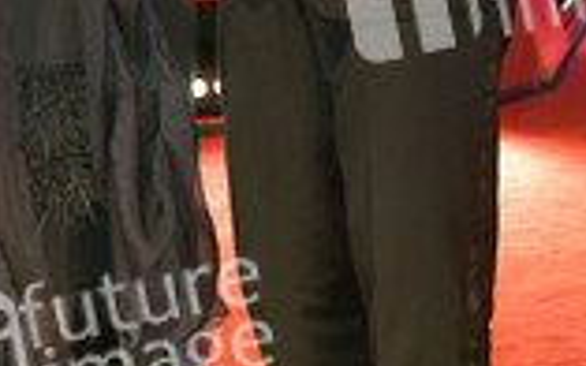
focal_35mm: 182
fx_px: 2906
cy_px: -213
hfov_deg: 11.5
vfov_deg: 7.1
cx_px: 190
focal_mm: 70
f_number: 5.6
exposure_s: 1/200
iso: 1600
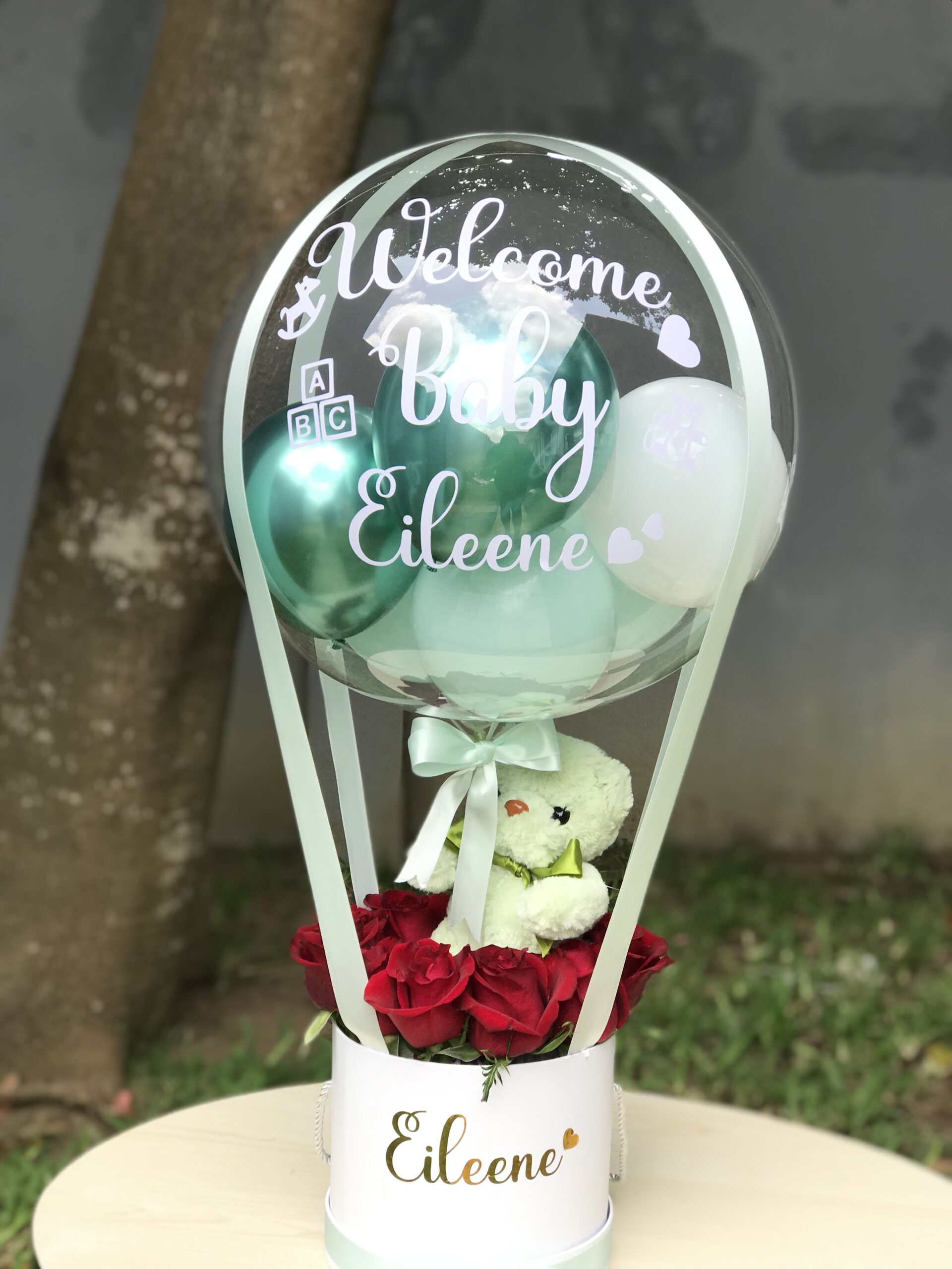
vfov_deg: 33.8
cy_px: 634
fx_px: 2090
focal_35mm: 57
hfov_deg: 25.7
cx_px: 476
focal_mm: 6.6
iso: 20
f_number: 2.8
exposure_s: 1/162
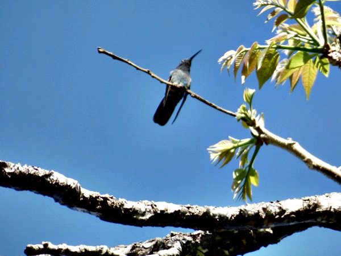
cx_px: 170
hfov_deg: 1.7
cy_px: 128
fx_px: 11821
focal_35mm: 1200
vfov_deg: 1.2
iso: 100
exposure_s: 1/160
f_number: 5.9
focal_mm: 215
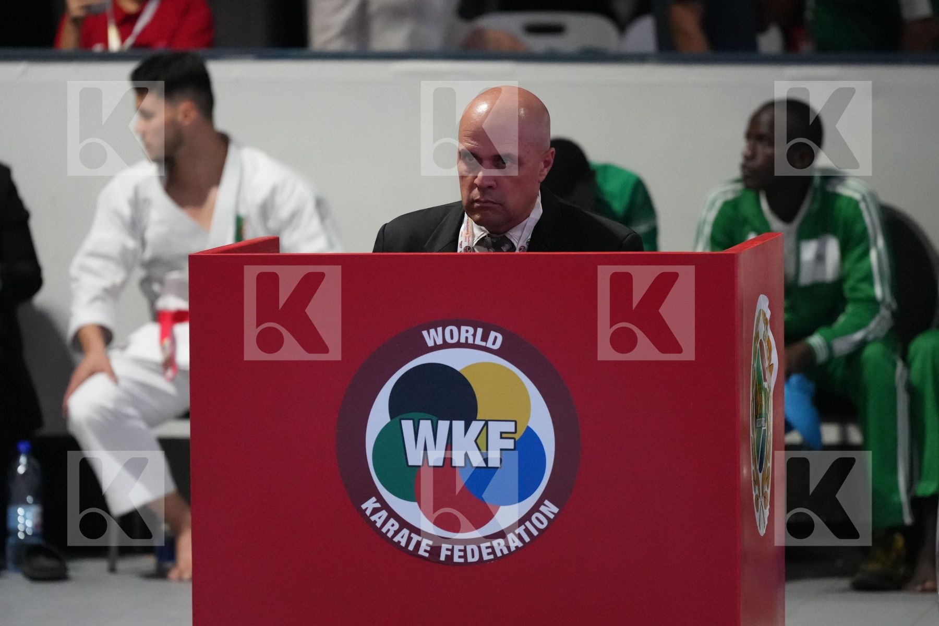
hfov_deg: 6.9
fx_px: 7824
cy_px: 313
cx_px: 470
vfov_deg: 4.6
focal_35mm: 300
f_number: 2.8
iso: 6400
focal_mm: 200
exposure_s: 1/500
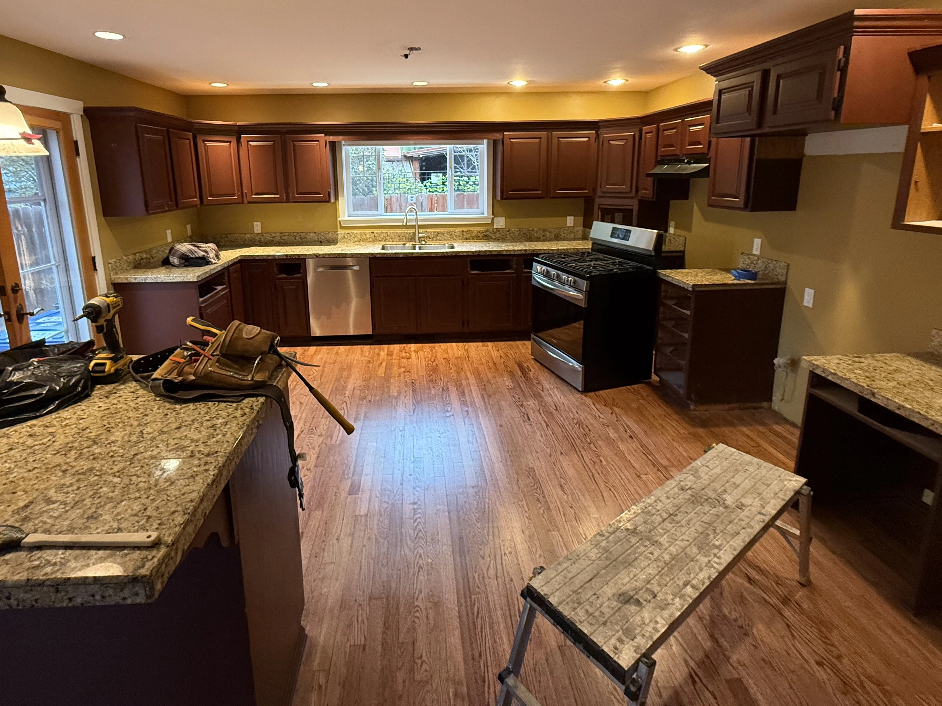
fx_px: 490
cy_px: 270
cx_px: 428
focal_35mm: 18
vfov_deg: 70.6
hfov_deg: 87.5
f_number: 2.2
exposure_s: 1/60
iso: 400
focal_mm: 2.22
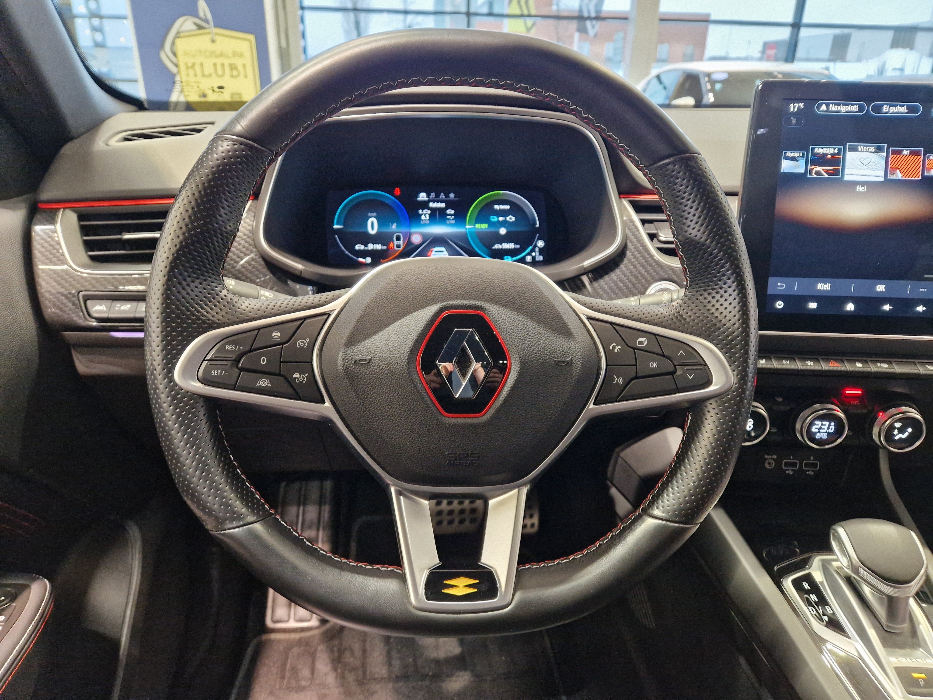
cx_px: 466
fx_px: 620
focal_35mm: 23
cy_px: 350
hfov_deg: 73.9
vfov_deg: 58.9
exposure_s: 1/100
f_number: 1.8
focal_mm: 5.4
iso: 1000
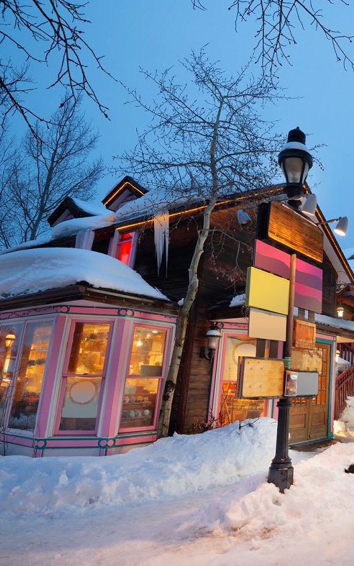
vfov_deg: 72.5
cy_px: 287
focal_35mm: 25
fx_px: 386
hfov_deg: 41.0
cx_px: 376
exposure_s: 4
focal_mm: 16
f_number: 8
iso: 64
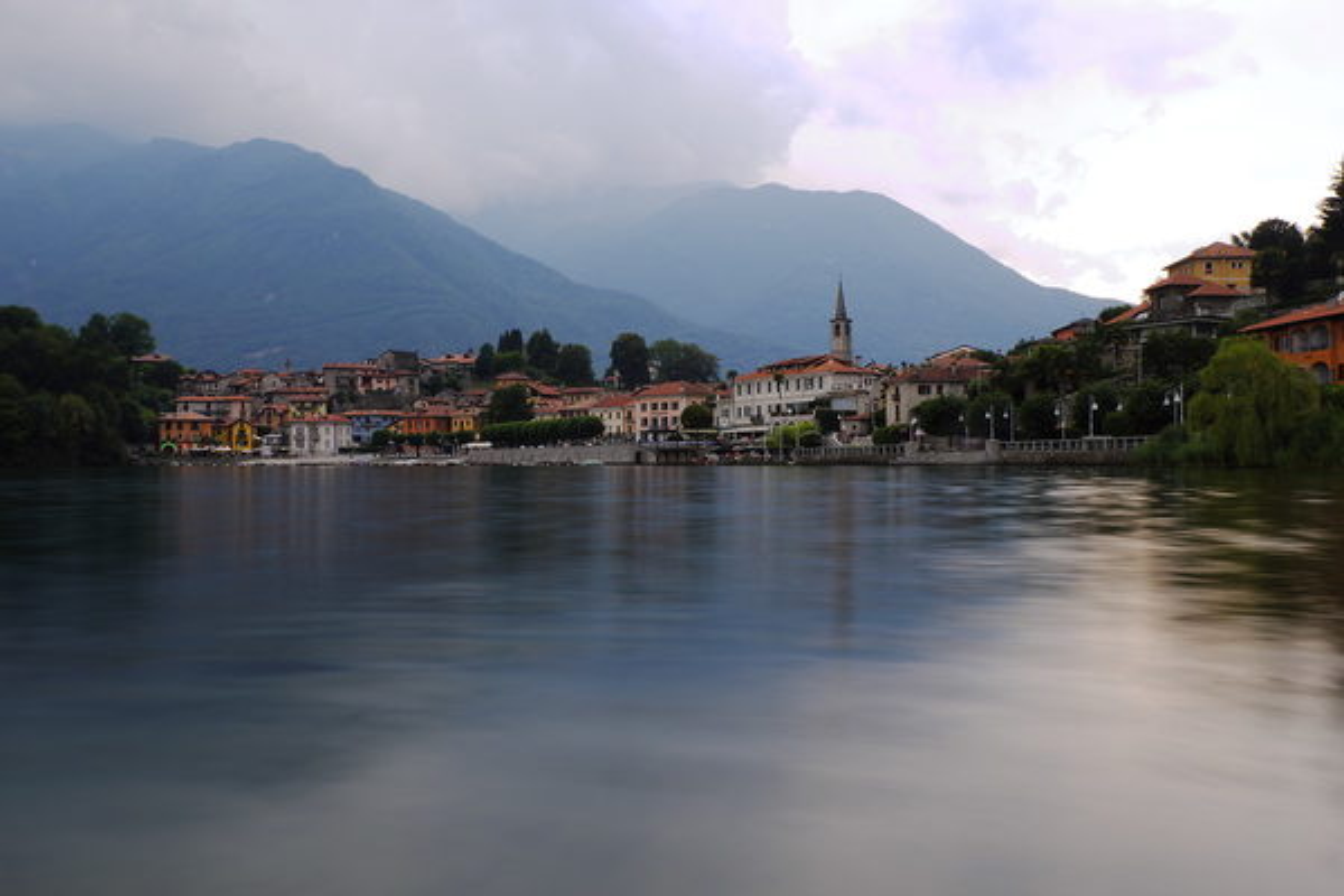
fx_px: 1195
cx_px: 672
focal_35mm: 32
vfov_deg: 41.1
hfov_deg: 58.7
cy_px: 448
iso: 100
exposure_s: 3
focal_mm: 21.1
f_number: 20
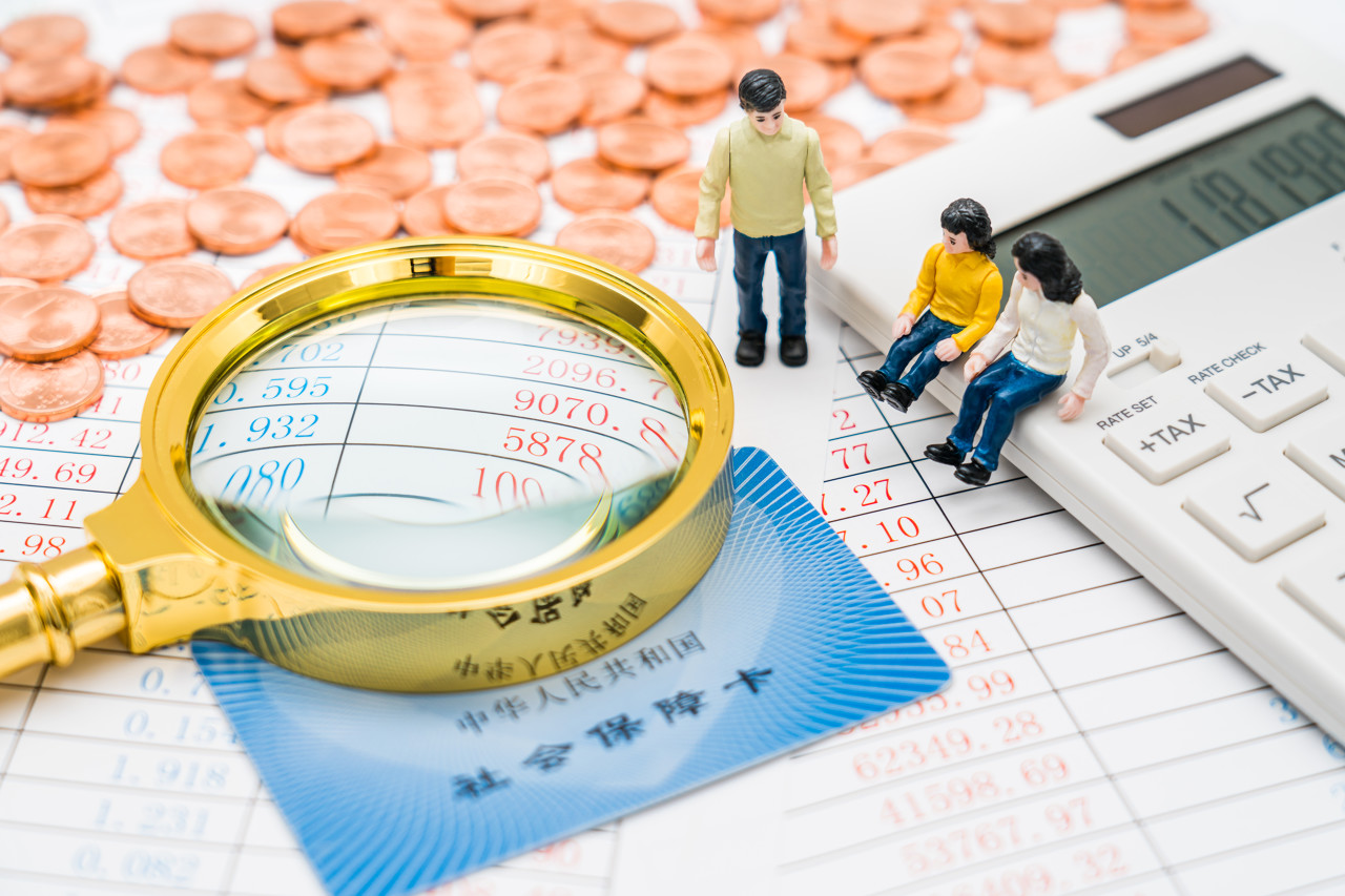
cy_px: 448
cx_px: 672
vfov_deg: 19.5
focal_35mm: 70
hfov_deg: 28.8
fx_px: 2615
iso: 100
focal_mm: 70
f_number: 5.6
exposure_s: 1/160
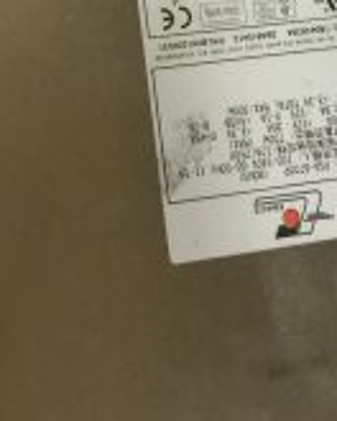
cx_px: 202
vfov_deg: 16.8
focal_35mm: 103
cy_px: -219
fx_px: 1284
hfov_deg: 14.9
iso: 32
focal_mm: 4.15
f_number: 2.2
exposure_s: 1/15
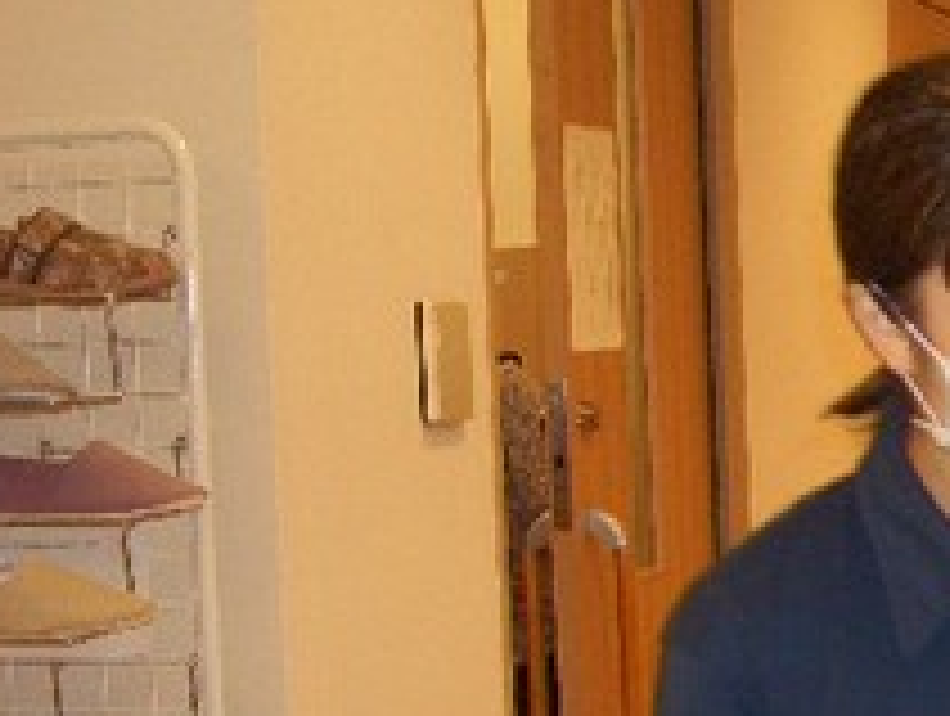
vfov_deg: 15.3
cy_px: 457
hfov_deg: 19.2
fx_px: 2667
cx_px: 1112
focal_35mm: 97
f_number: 2.8
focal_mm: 6.8
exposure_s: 1/60
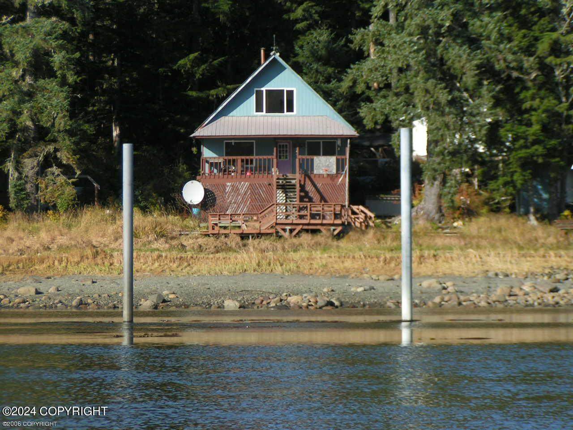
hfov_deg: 12.0
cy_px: 215
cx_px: 286
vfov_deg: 9.1
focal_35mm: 164
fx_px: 2715
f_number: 3.5
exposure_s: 1/640
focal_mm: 25.1
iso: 50
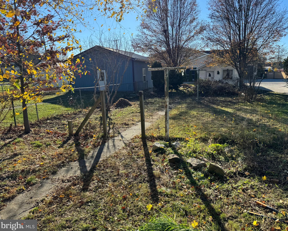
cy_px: 112
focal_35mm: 26
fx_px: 222
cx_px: 158
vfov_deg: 54.9
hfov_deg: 65.9
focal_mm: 6.76
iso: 80
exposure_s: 1/2506
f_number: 1.78
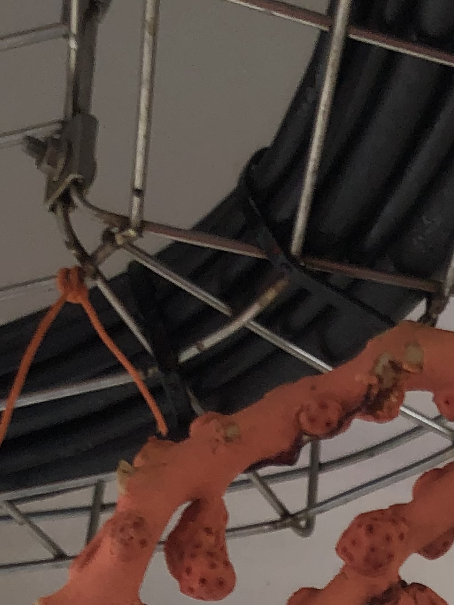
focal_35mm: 107
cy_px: 1078
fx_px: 1871
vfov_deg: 15.8
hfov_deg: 13.3
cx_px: 619
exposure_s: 1/120
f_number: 1.8
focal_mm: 3.99
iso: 40
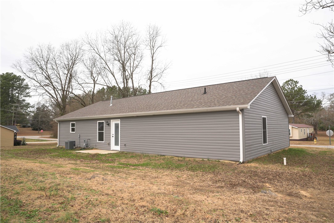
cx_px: 167
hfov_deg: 73.7
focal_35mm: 24
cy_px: 112
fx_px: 223
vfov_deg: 53.2
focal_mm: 24
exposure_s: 1/160
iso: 400
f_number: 9
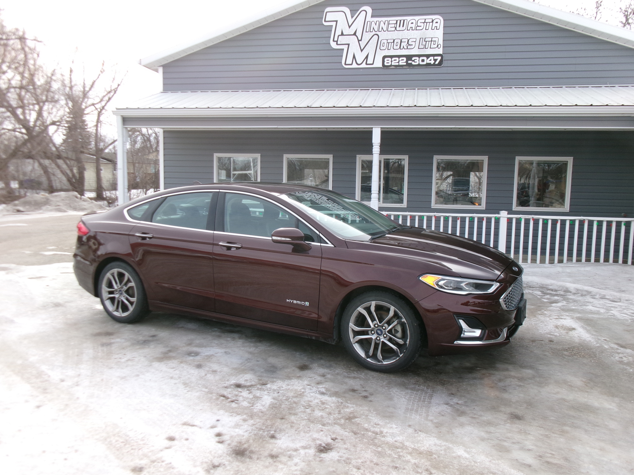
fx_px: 513
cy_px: 238
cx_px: 317
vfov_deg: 49.7
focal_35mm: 28
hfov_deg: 63.4
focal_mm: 5.1
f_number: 3.9
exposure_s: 1/240
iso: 100
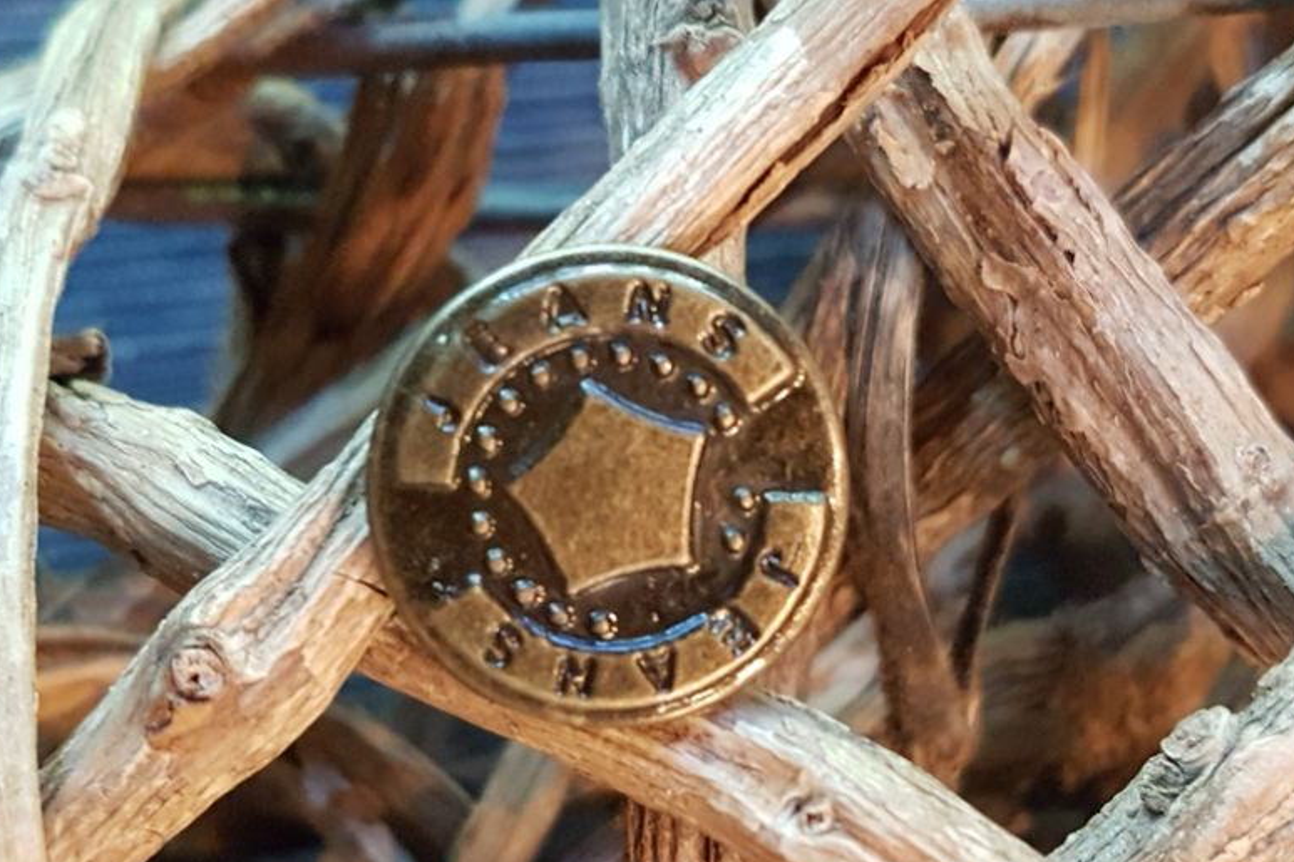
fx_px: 1006
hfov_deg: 65.5
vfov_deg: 46.3
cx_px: 646
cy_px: 474
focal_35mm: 28
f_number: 1.7
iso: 640
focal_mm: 4.2
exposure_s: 1/50
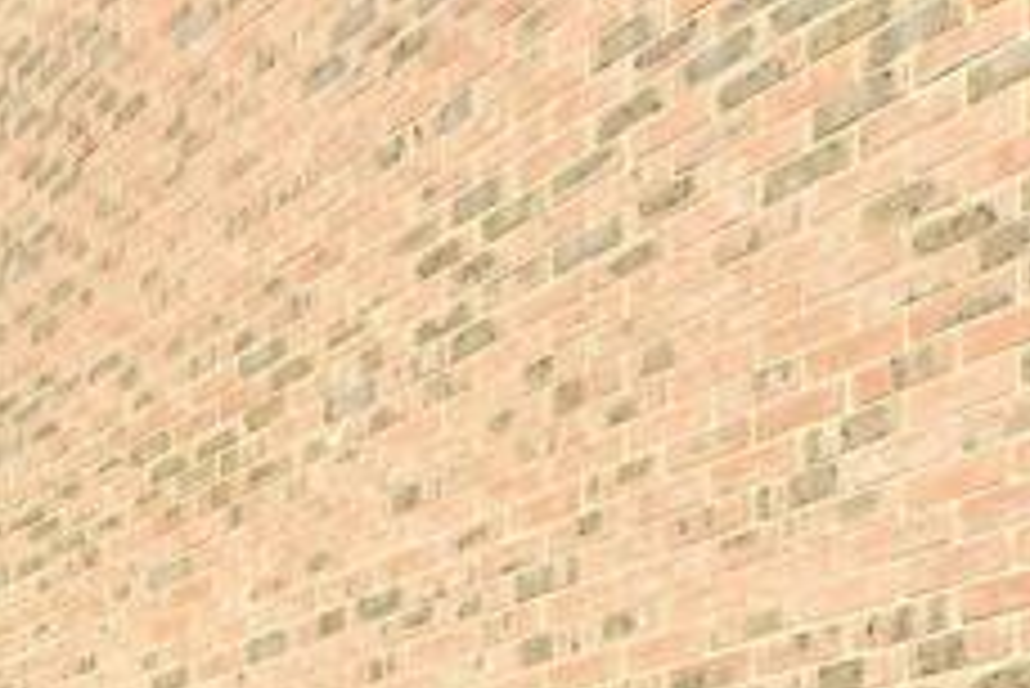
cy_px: 1243
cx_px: -765
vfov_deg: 15.4
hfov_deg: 20.2
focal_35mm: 76
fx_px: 2176
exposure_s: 1/320
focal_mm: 11.5
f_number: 9
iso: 640
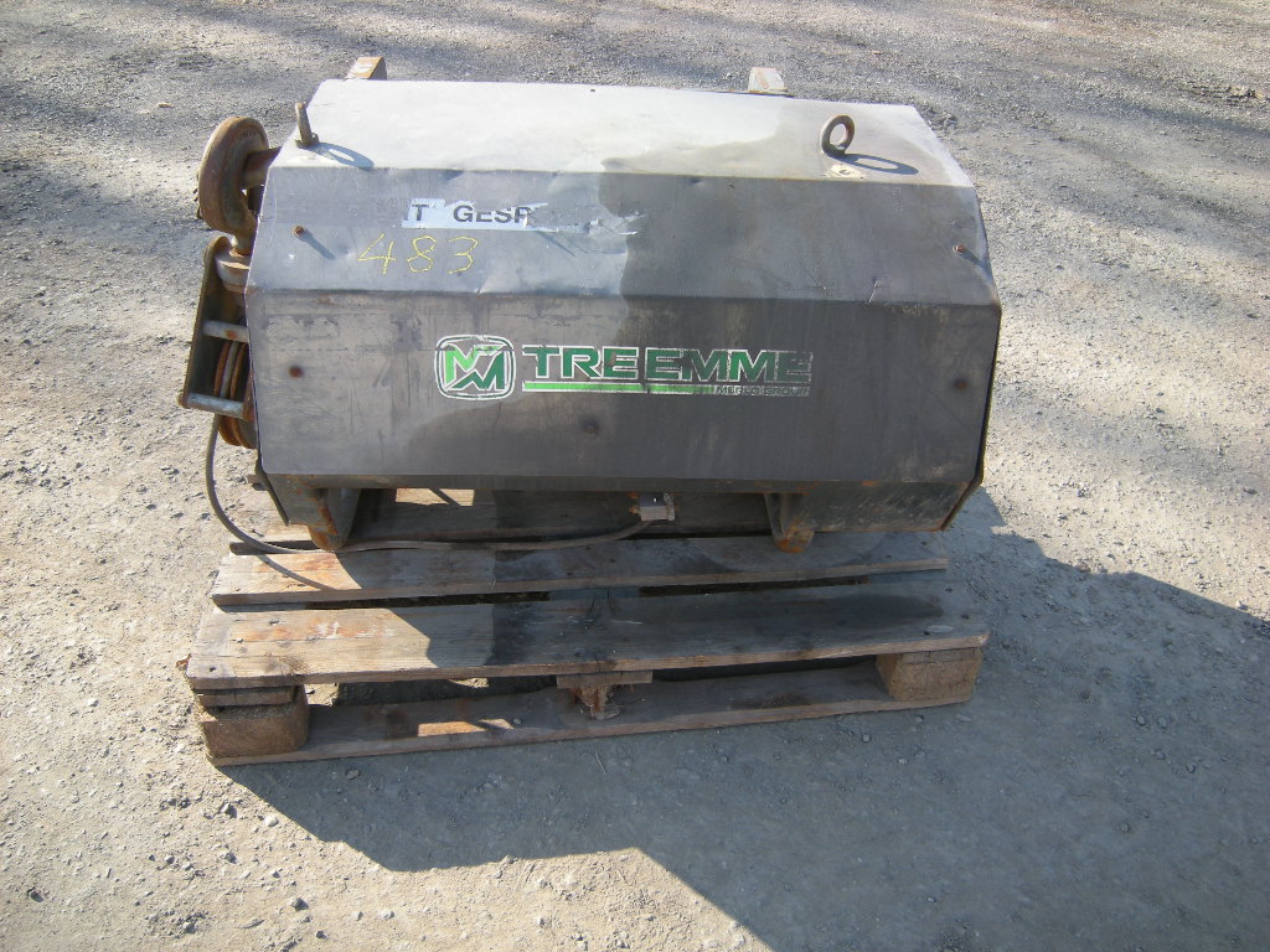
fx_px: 1027
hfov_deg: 63.4
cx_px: 635
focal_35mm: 28
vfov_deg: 49.7
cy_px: 476
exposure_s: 1/116
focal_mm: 4.7
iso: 64
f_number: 2.8
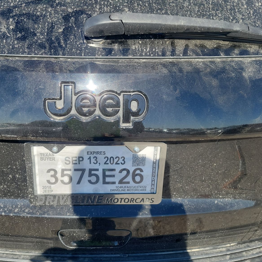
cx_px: 101
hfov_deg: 55.1
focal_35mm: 29
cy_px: 132
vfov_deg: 55.6
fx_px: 248
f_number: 1.8
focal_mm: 6.7
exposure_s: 1/314
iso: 50
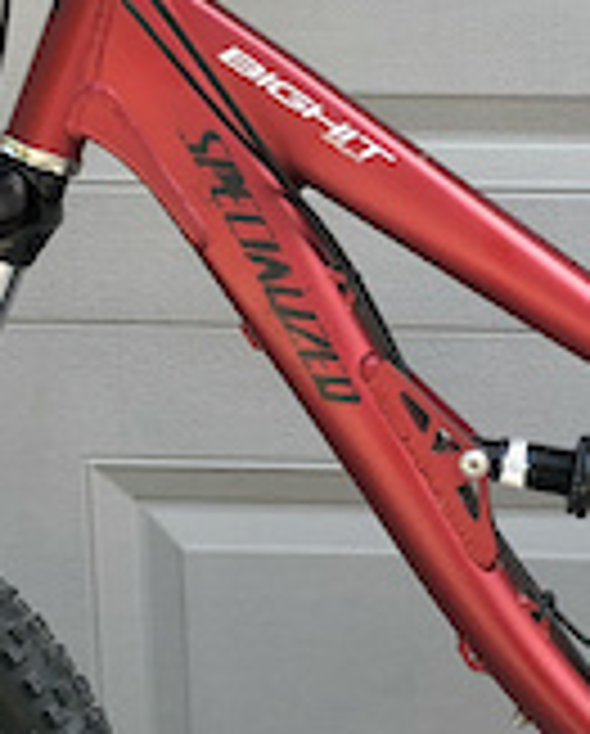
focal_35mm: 134
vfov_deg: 14.3
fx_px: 2917
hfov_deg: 11.4
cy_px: 342
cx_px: 581
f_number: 1.8
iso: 20
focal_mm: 4
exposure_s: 1/196
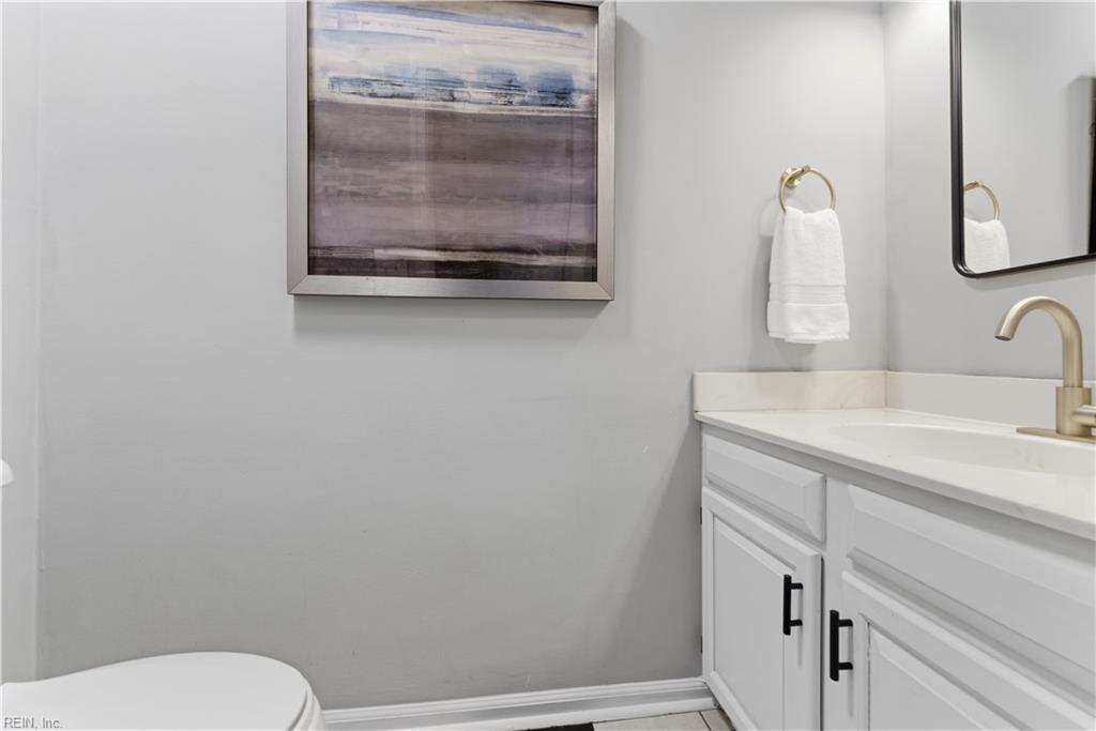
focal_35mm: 14
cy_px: 366
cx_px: 548
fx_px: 426
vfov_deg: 81.2
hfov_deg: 104.2
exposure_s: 1/15
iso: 125
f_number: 9
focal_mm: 14
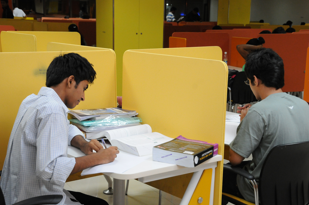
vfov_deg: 22.9
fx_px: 506
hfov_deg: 34.0
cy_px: 109
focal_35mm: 59
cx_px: 158
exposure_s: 1/60
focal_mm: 36
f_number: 8
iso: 1600
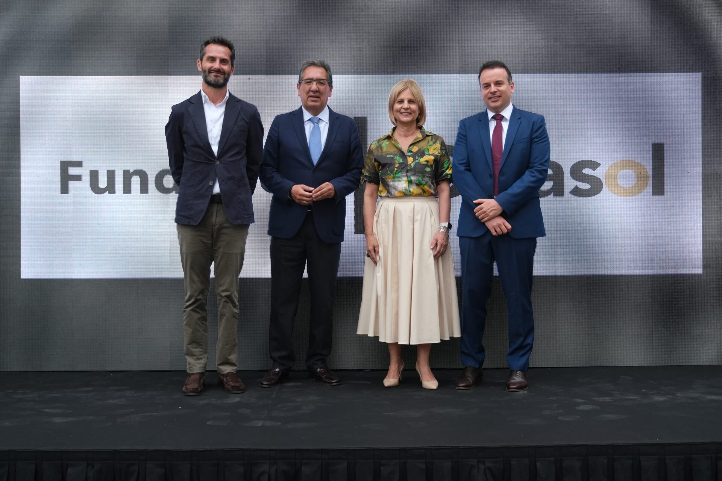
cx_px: 361
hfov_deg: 54.4
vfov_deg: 37.9
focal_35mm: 35
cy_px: 240
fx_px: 702
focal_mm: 23.4
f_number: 2.8
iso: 160
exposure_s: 1/800
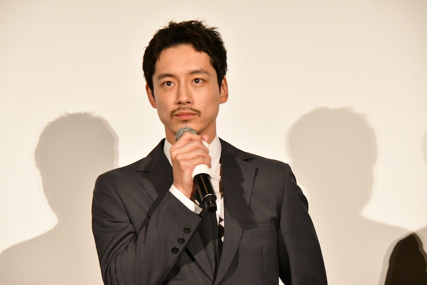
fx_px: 2757
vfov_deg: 5.9
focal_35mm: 232
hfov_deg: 8.9
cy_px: 142
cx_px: 214
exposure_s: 1/250
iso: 5000
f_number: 8
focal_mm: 155
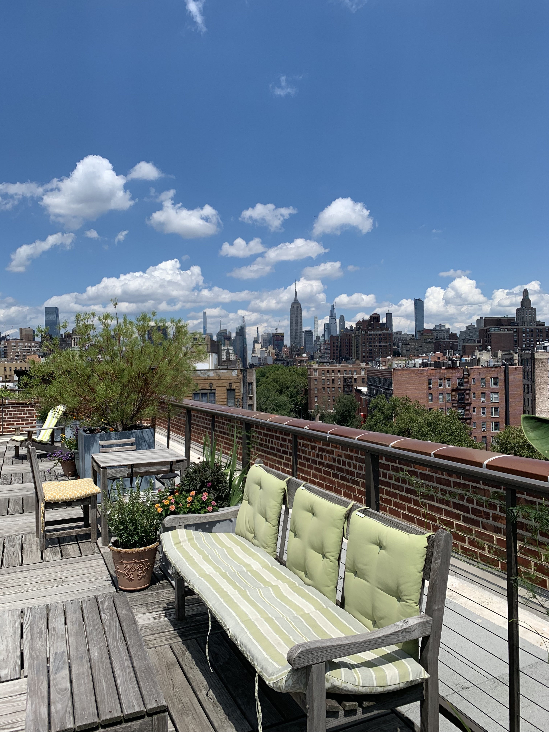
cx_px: 274
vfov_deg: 67.3
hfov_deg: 53.1
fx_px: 550
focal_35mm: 26
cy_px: 366
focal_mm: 4.25
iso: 25
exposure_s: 1/3650
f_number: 1.8
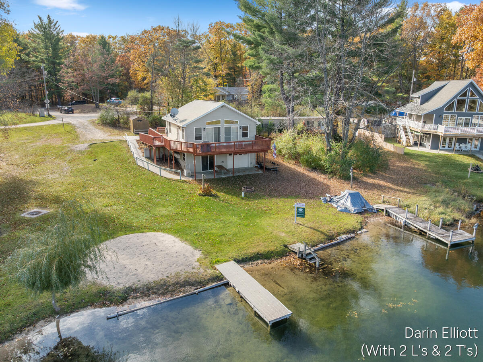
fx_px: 335
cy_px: 181
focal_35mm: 24
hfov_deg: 71.6
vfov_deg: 56.8
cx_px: 242
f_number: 2.8
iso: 400
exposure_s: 1/800
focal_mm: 12.29
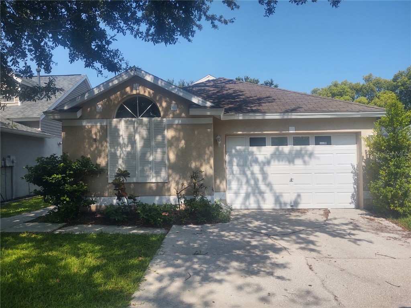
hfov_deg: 65.3
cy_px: 154
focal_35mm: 27
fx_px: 321
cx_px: 206
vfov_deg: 51.4
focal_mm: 4.75
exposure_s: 1/5092
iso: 100
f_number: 1.7
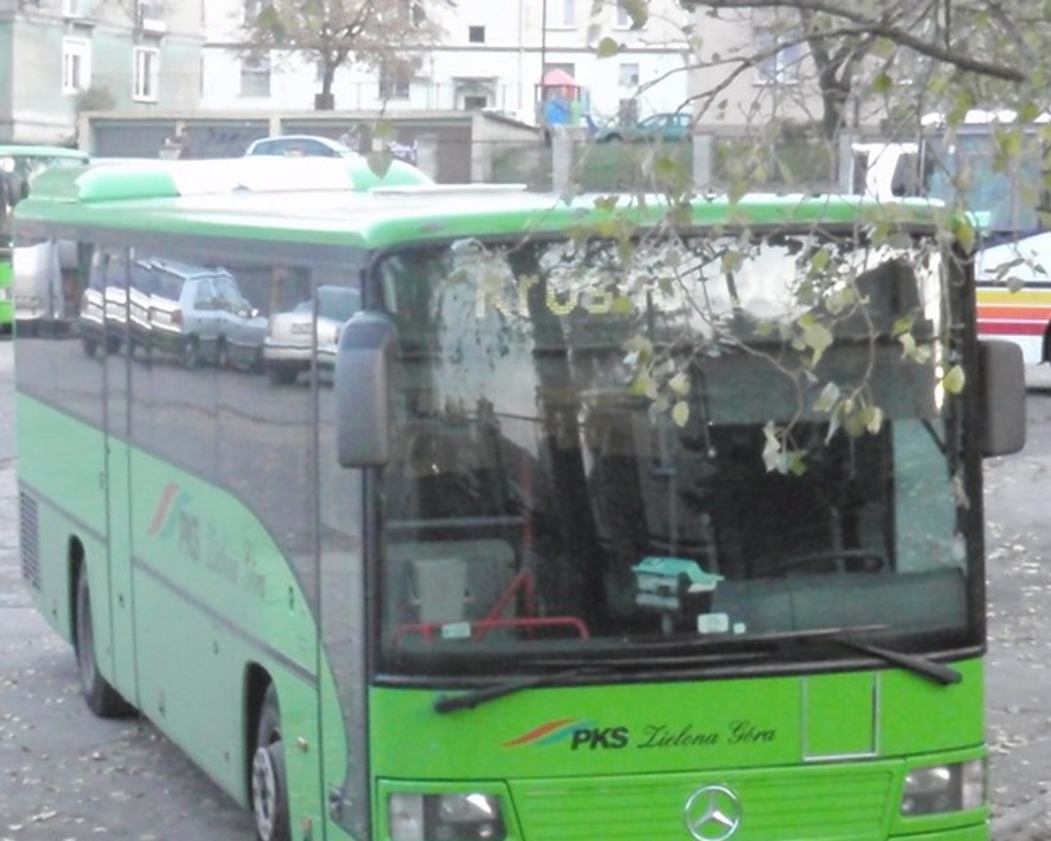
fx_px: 3484
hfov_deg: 17.1
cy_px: 467
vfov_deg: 13.8
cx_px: 399
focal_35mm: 112
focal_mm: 14.94
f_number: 5.1
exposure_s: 1/125
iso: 2500
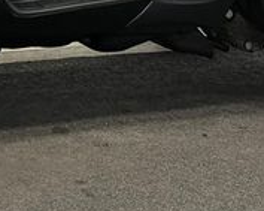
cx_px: 42
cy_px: -129
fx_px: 718
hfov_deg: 20.5
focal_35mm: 92
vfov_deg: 15.1
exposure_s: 1/50
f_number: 1.6
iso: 80
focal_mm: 5.1
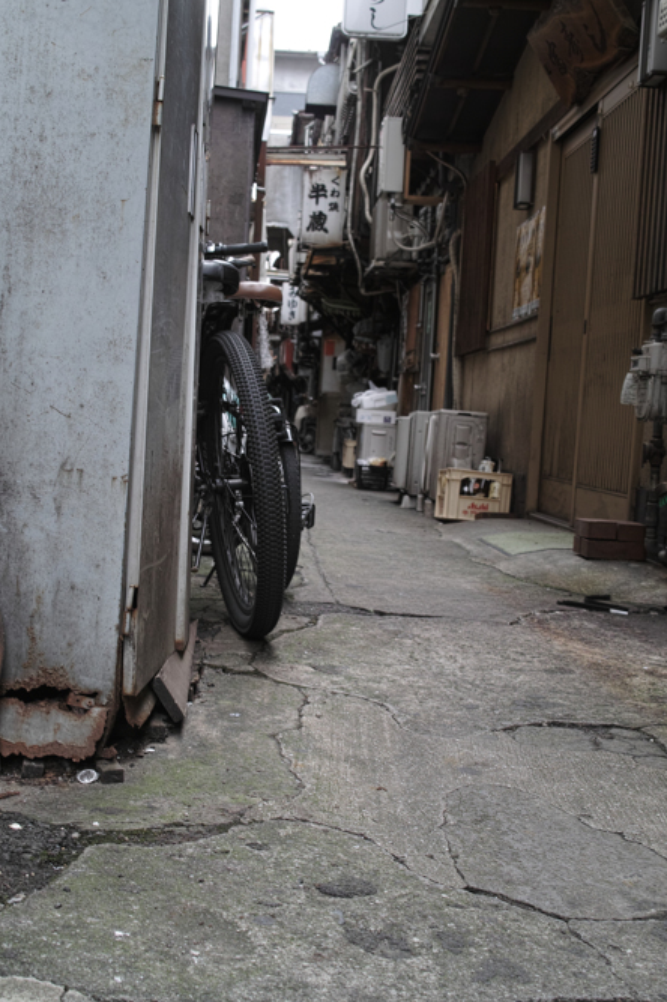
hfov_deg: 31.1
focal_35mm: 43
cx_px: 264
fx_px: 1196
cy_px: 503
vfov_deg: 45.5
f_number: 4.5
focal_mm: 19
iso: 100
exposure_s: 1/40
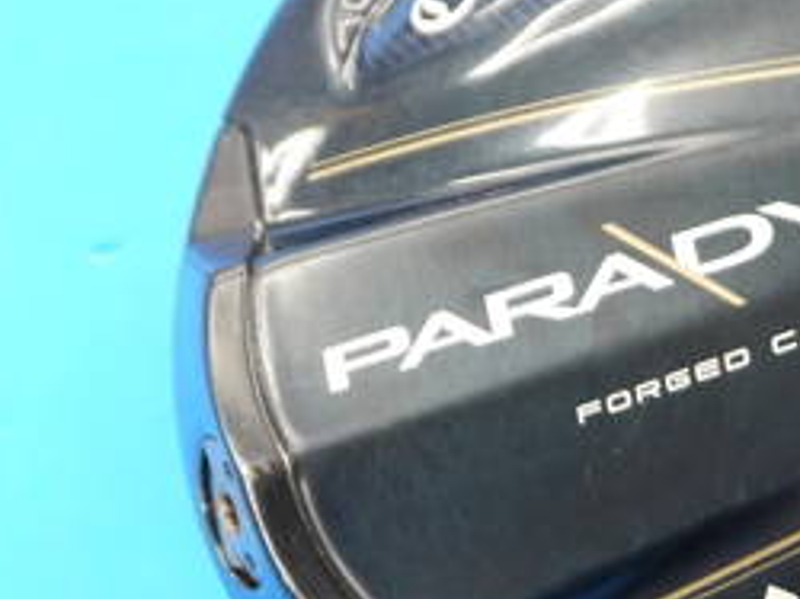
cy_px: 346
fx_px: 4618
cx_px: 934
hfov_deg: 9.8
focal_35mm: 200
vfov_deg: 7.4
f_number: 5.5
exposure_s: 1/40
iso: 800
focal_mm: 39
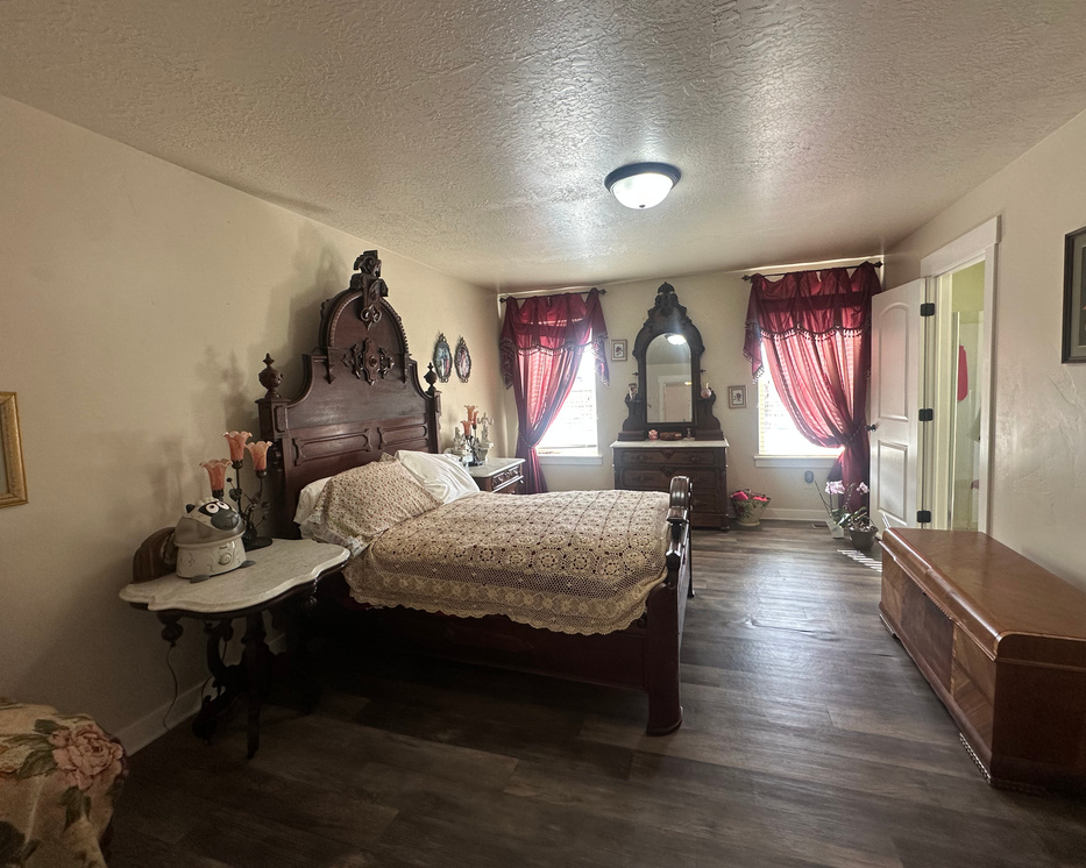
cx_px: 565
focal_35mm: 15
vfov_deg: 84.0
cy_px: 422
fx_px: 482
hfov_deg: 96.8
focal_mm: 2.22
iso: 160
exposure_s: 1/120
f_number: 2.2
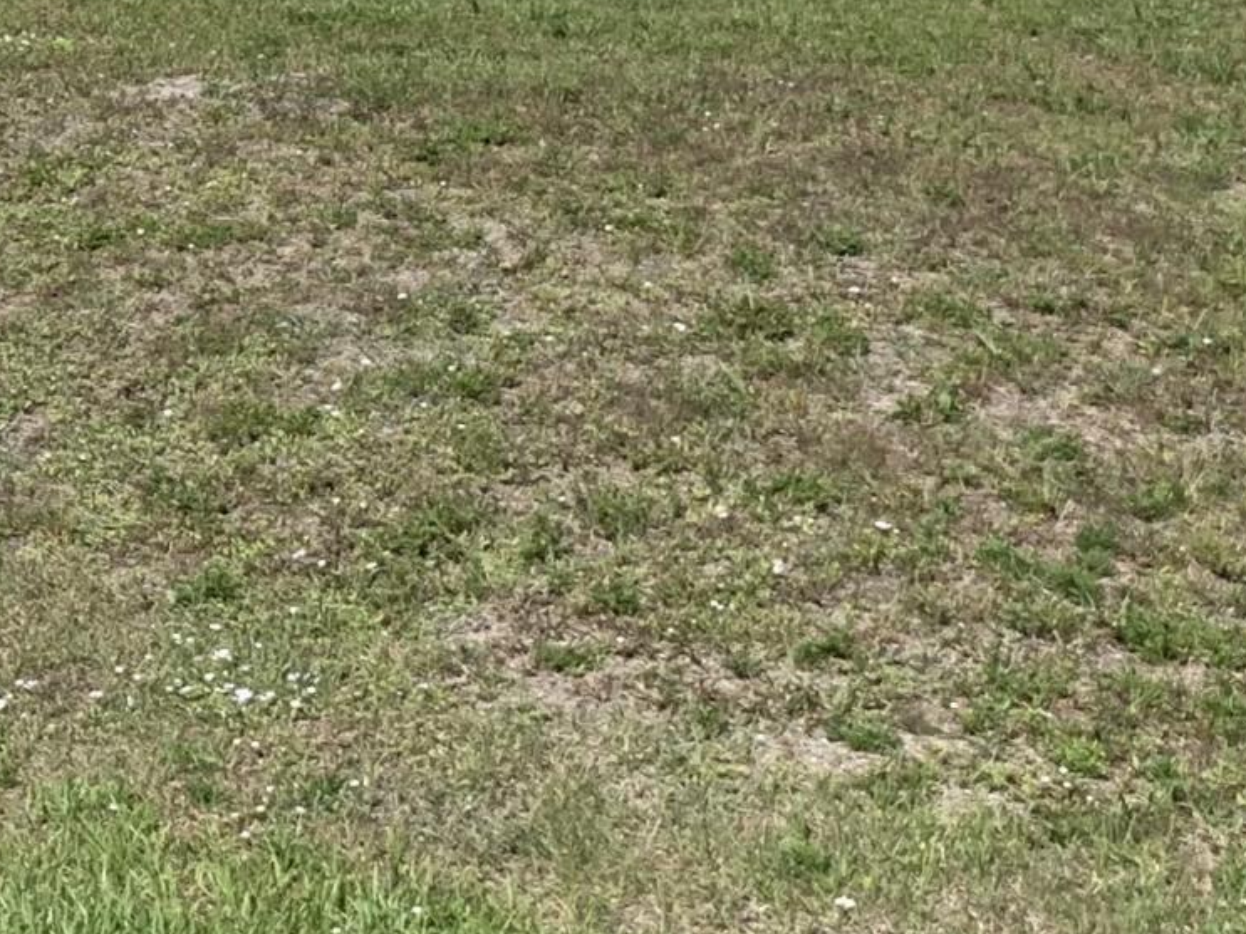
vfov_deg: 13.5
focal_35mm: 105
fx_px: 3779
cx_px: -508
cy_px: -355
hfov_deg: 17.2
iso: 25
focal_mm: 4.25
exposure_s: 1/2481
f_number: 1.8
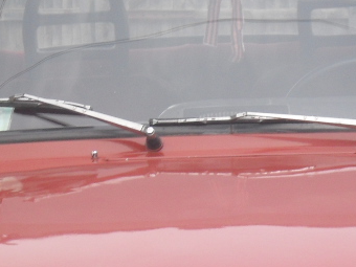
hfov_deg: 7.4
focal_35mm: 268
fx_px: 2756
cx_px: 233
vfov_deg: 5.5
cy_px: 257
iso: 100
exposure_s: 1/125
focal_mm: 15.7
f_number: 5.5
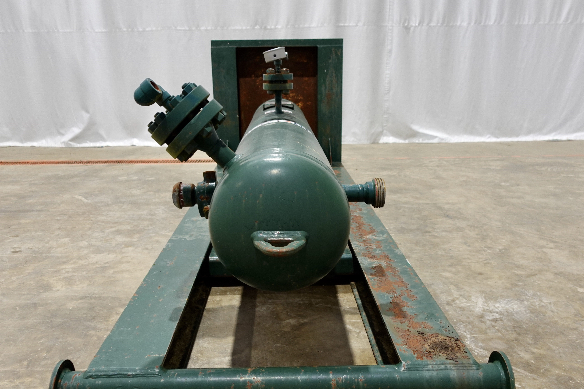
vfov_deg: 42.3
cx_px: 287
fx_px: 503
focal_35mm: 31
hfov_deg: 60.3
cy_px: 215
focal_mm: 9.4
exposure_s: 1/30
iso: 160
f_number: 1.8
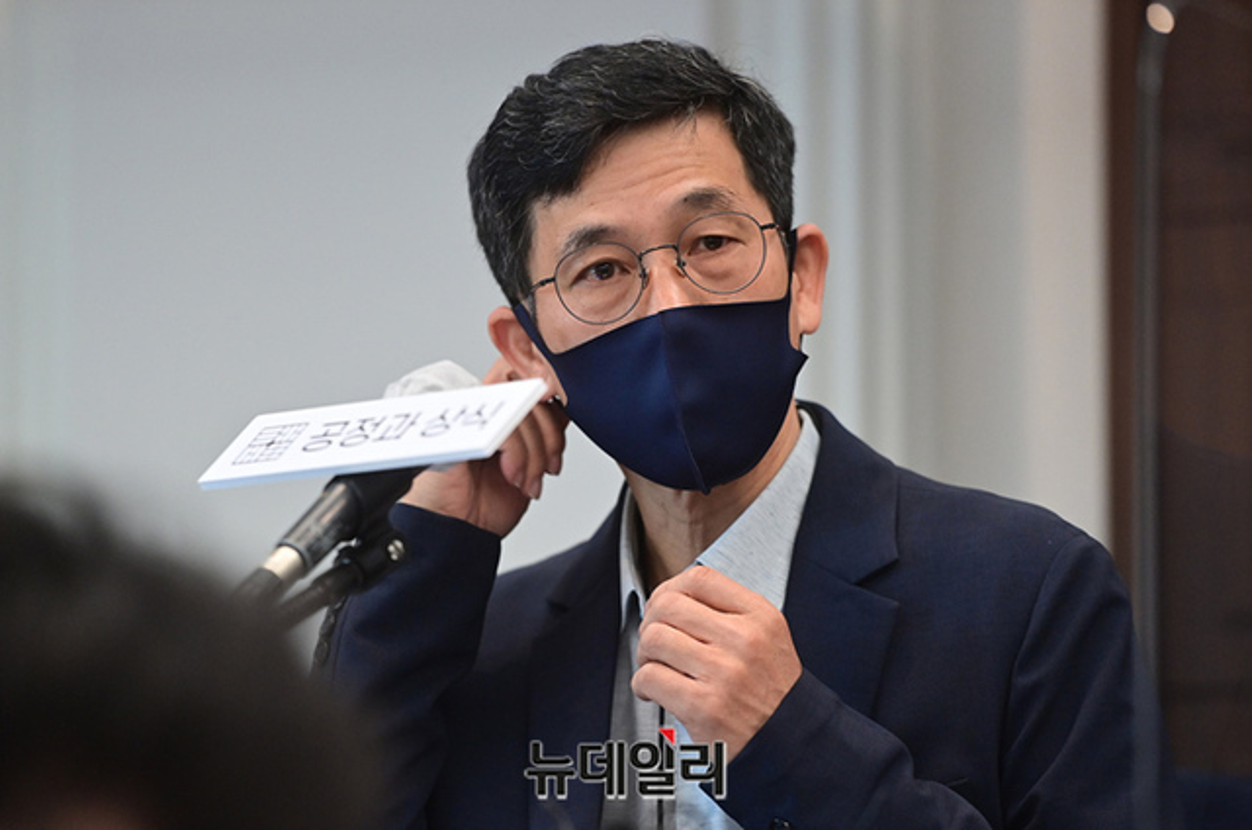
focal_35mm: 200
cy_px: 415
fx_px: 6942
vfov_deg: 6.8
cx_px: 626
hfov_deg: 10.3
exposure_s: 1/125
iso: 2500
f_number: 2.8
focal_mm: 200
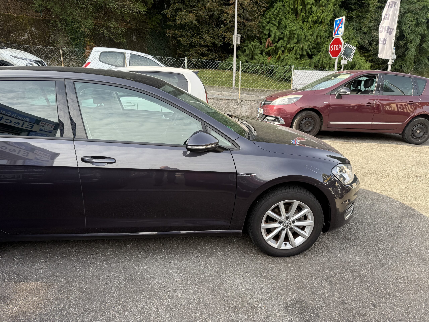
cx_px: 214
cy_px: 161
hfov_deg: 71.6
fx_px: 297
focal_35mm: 24
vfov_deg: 56.8
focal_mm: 6.76
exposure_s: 1/563
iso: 80
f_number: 1.78
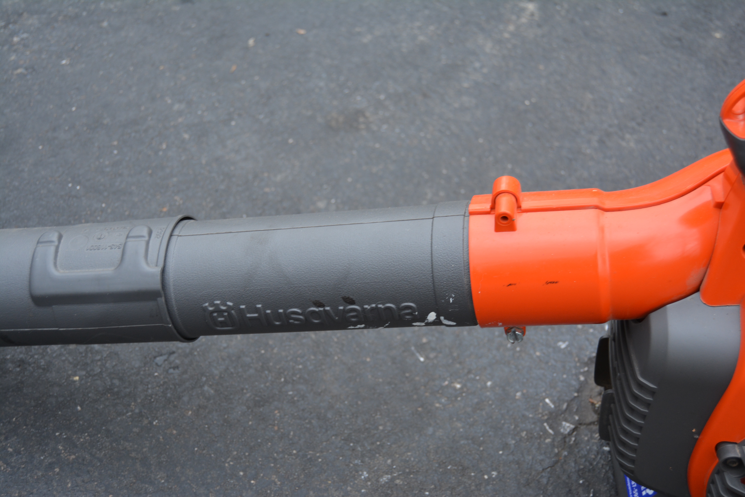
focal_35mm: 52
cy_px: 248
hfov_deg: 37.9
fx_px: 1086
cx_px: 372
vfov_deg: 25.8
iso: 400
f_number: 4.5
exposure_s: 1/60
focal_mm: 35
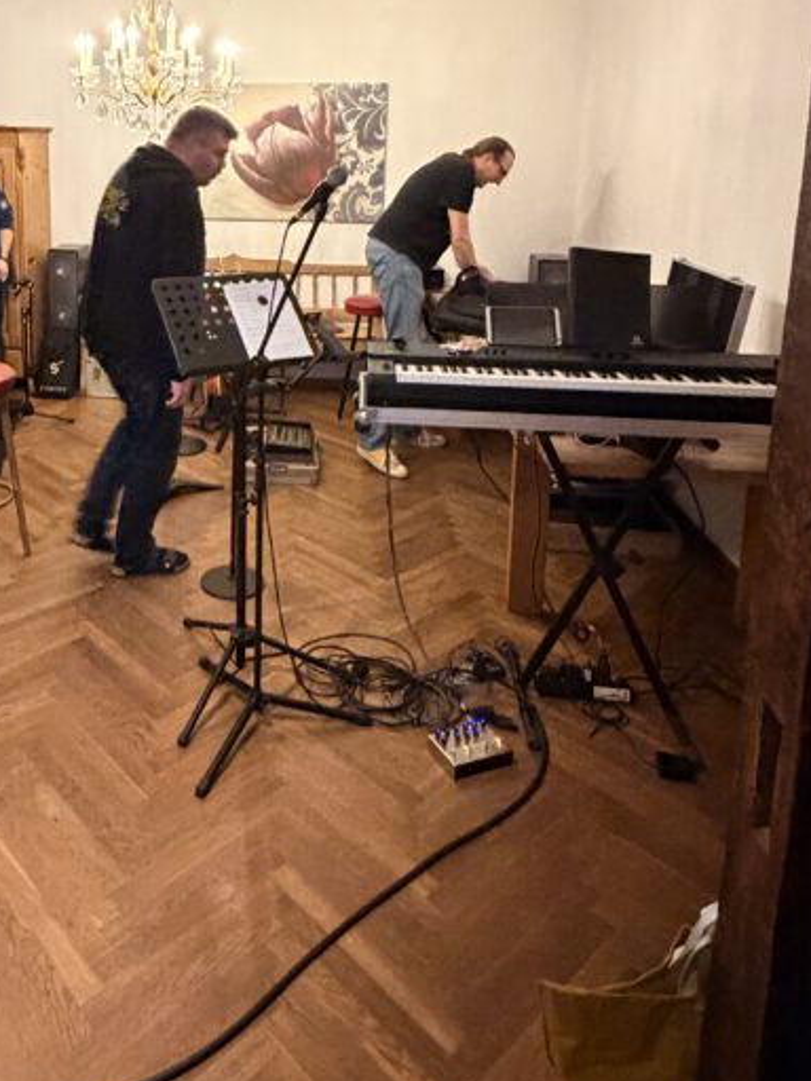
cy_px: 264
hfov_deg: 47.6
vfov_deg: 59.9
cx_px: 190
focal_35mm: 28
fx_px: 875
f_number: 2.2
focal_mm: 2.22
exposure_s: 1/33
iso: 1000
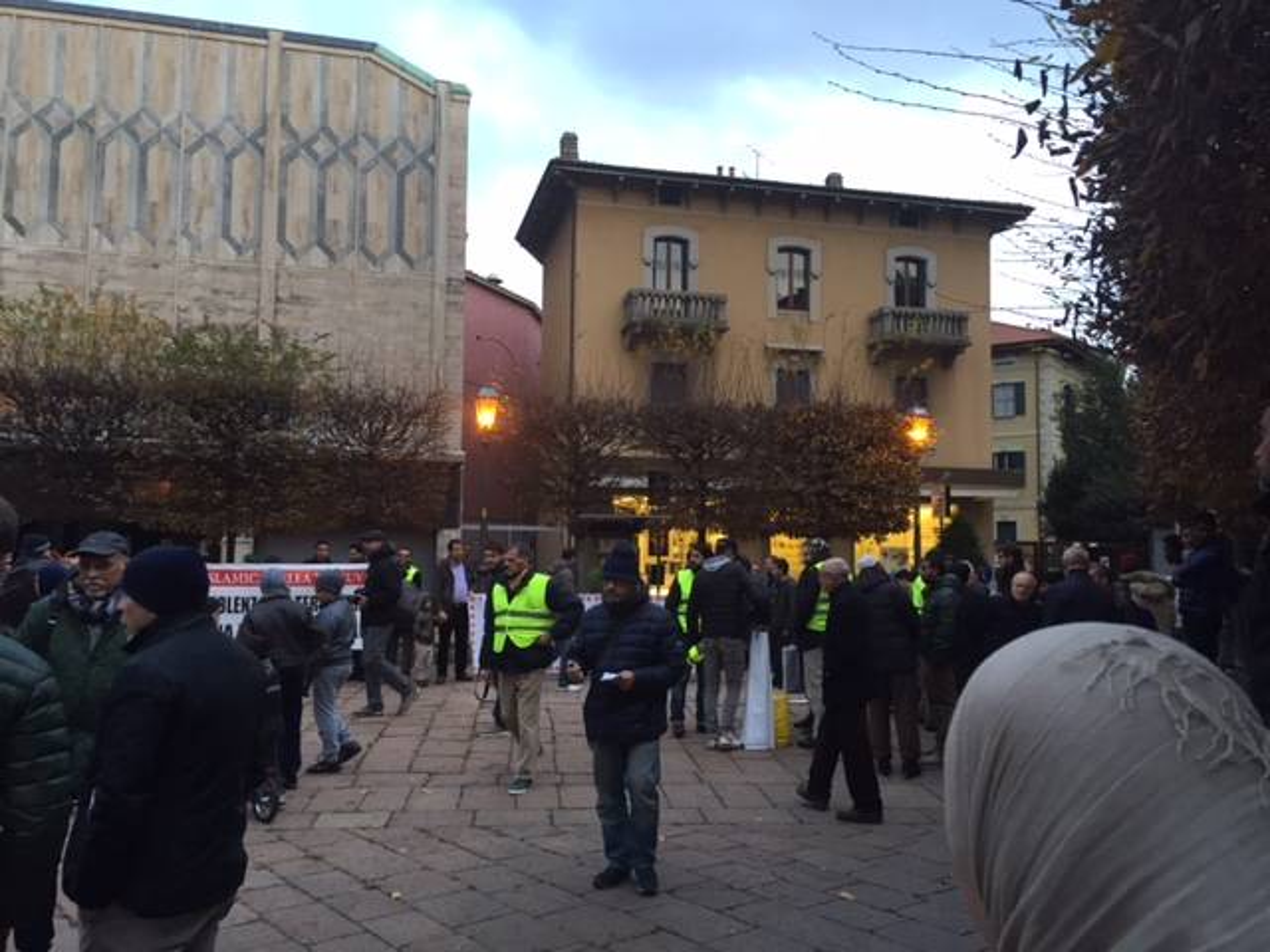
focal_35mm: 29
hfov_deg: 61.7
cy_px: 476
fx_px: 1064
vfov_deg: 48.2
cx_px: 635
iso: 50
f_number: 2.2
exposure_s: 1/33
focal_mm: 4.15
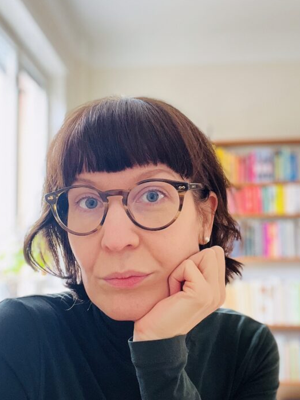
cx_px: 152
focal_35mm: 44
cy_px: 189
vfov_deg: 42.9
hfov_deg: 32.9
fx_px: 508
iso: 250
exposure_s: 1/60
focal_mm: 2.71
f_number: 2.2
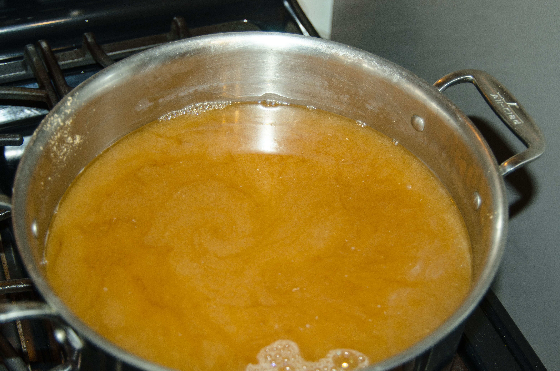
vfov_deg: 23.7
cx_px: 280
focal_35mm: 57
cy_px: 186
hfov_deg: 35.1
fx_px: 885
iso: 200
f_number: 4.2
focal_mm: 38
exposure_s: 1/100
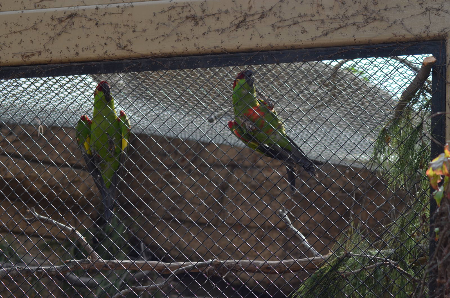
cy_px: 149
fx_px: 1403
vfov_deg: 12.1
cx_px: 225
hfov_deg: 18.2
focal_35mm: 112
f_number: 5.6
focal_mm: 75
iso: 200
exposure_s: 1/500
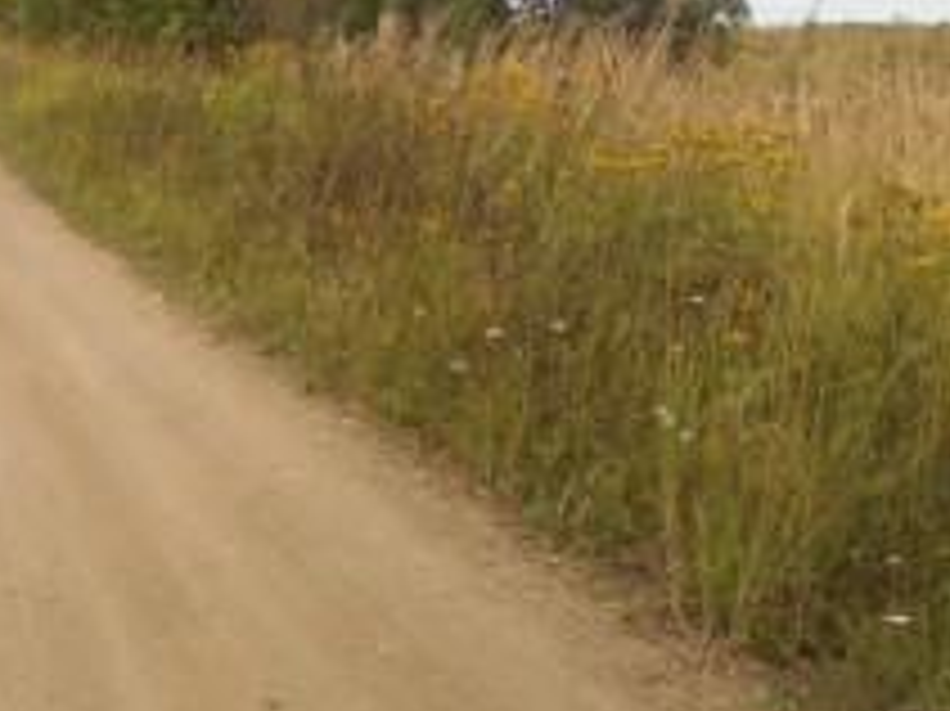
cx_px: 234
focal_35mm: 53
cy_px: 243
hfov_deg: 35.4
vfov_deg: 27.3
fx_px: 1454
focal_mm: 4.5
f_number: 3.5
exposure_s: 1/320
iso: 80
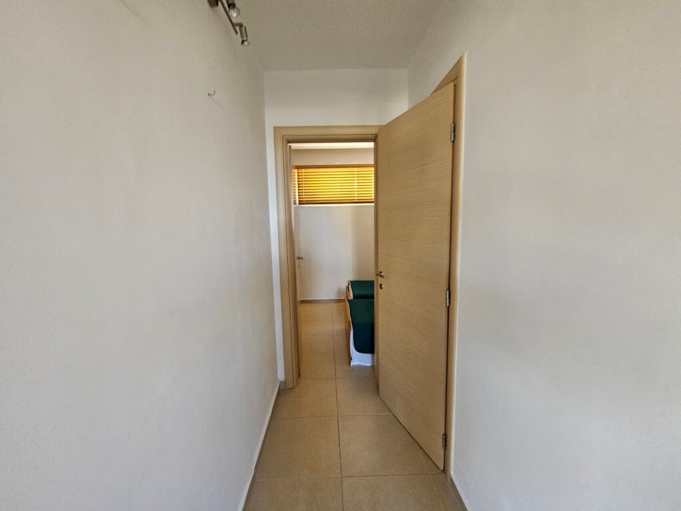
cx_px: 340
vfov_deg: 89.9
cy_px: 256
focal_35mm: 13
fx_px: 256
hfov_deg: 106.2
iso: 320
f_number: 2.2
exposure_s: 1/33.3
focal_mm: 2.2
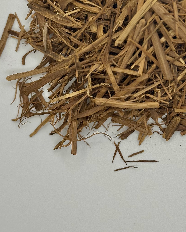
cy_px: 36
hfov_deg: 16.5
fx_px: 640
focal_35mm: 93
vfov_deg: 20.3
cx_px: 132
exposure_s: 1/642
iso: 64
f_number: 1.78
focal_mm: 6.86
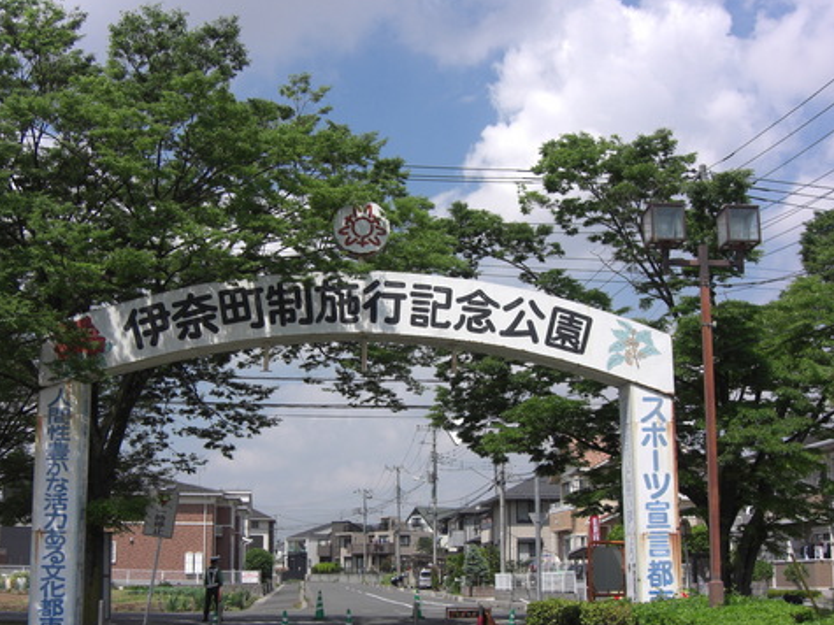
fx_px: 1156
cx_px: 379
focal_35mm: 48
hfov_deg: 39.6
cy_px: 356
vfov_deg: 30.2
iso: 80
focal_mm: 7.9
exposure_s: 1/200
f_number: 8
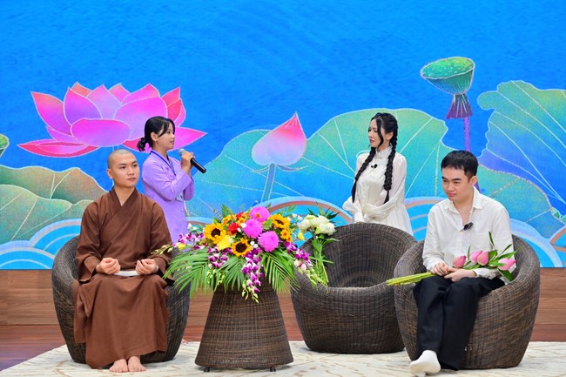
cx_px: 283
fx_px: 1336
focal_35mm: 85
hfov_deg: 23.9
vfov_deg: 16.1
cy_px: 188
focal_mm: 85
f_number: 5
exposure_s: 1/125
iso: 1600
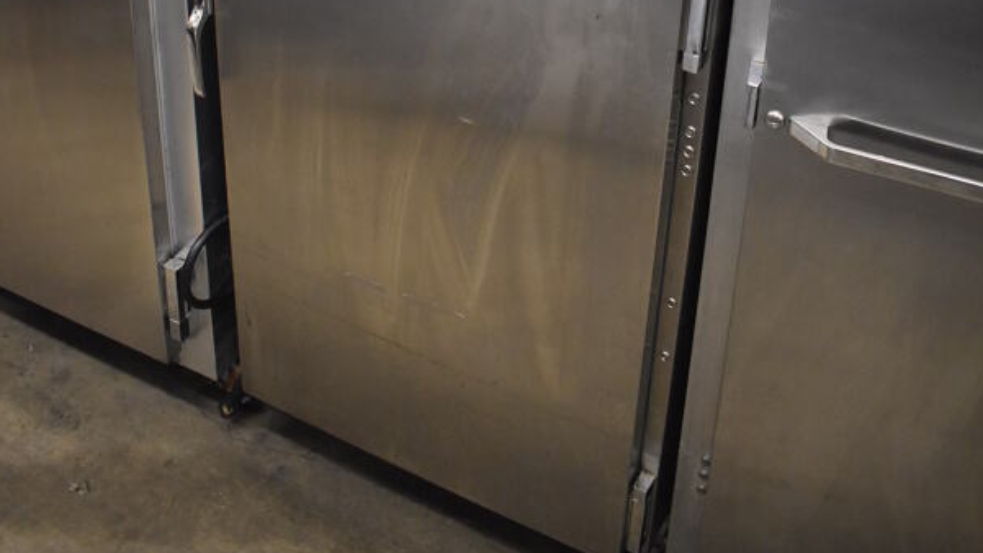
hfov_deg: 47.4
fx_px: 1121
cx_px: 496
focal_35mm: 43
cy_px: -187
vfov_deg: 24.0
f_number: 3.5
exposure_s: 1/125
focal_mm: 18
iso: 2800
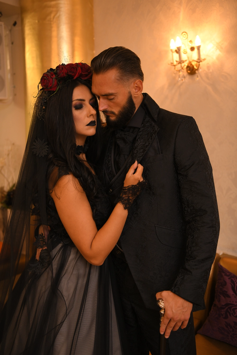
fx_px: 395
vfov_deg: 48.5
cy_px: 178
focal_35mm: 40
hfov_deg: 33.4
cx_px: 118
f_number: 2.8
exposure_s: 1/250
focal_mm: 40
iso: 1000
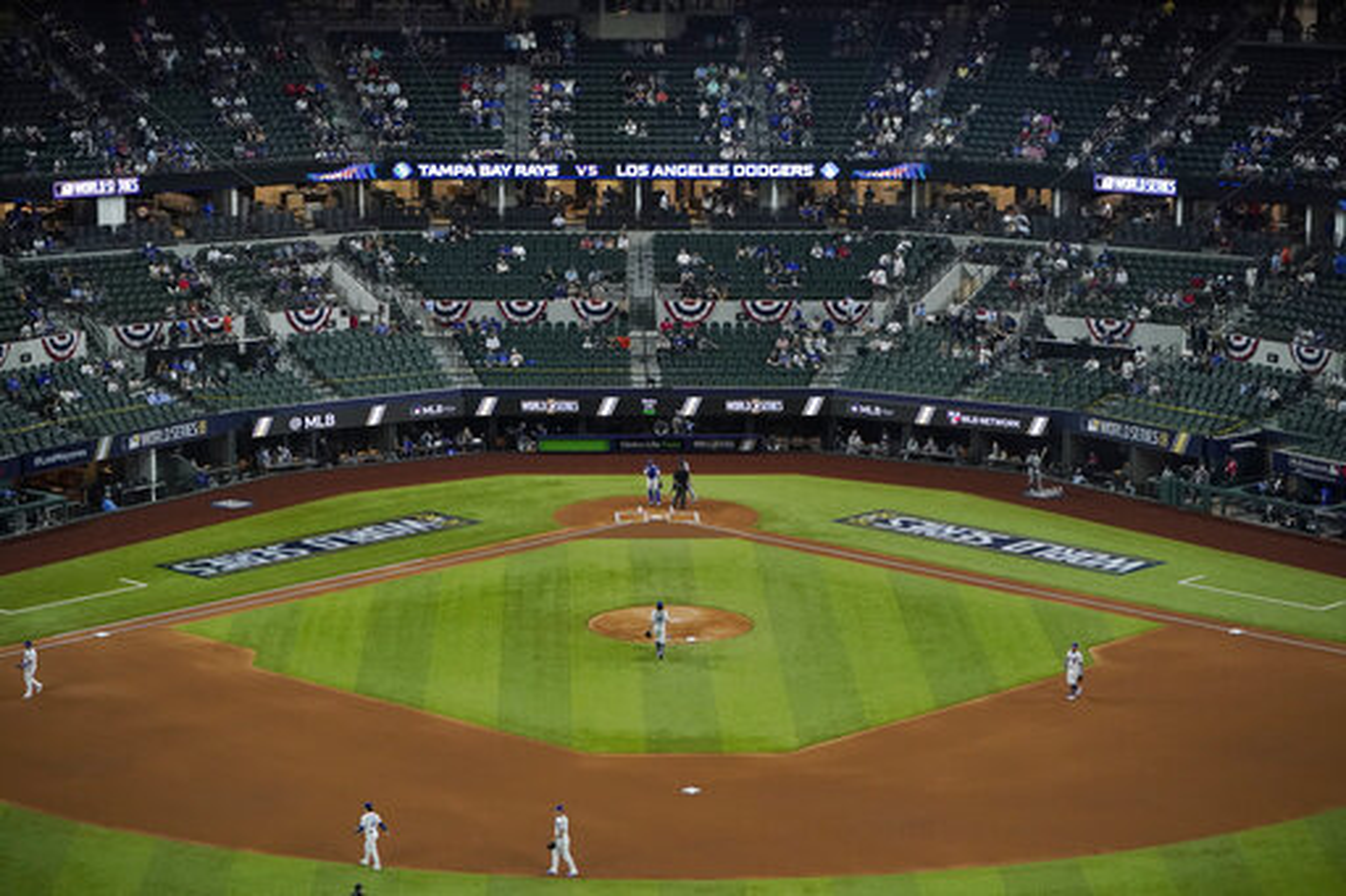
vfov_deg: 13.7
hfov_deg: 20.4
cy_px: 448
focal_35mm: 100
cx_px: 673
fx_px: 3737
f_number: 5.6
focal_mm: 100
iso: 3200
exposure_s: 1/1250
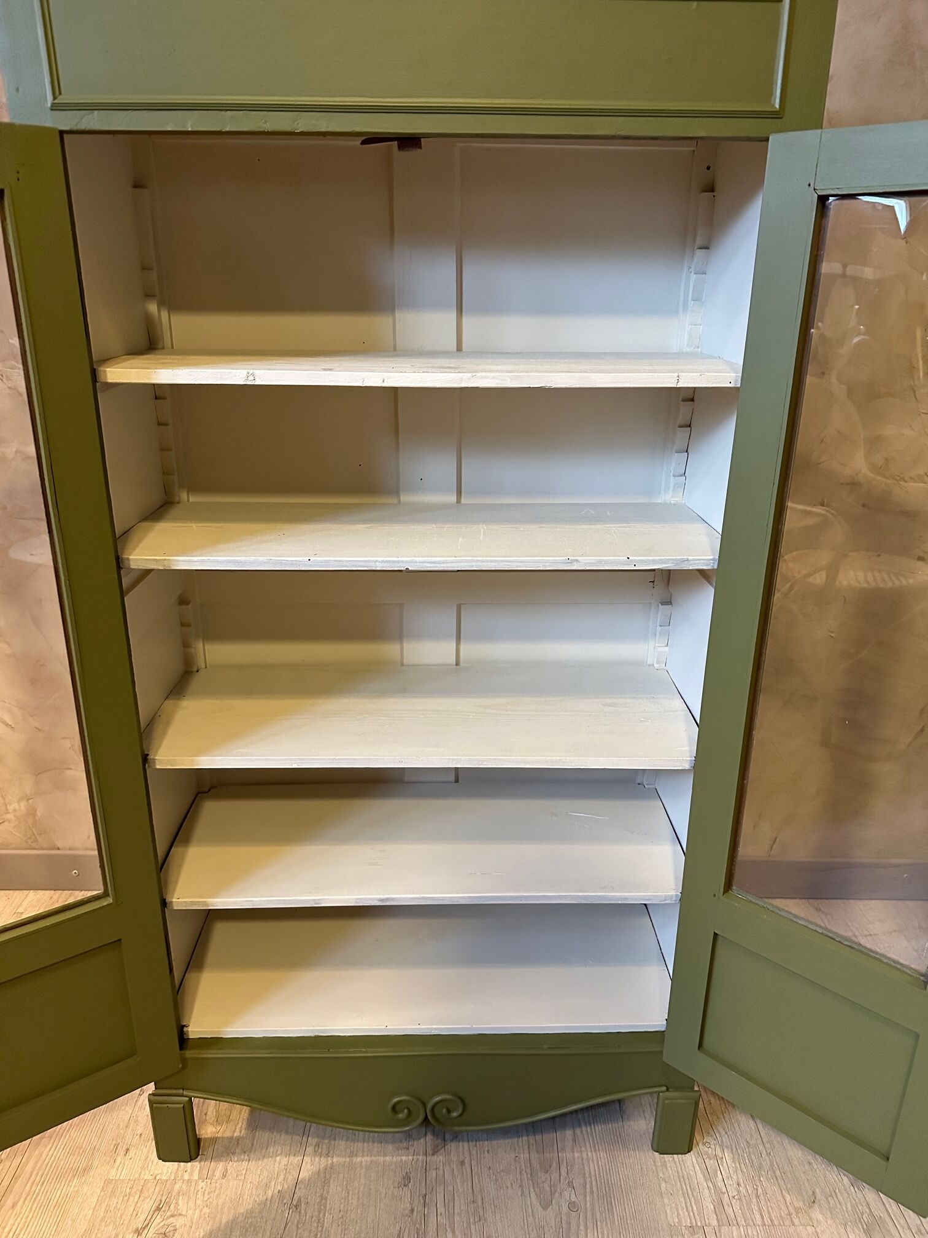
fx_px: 858
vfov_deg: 71.6
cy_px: 619
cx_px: 464
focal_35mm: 24
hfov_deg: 56.8
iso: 800
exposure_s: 1/50
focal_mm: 6.86
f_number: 1.78
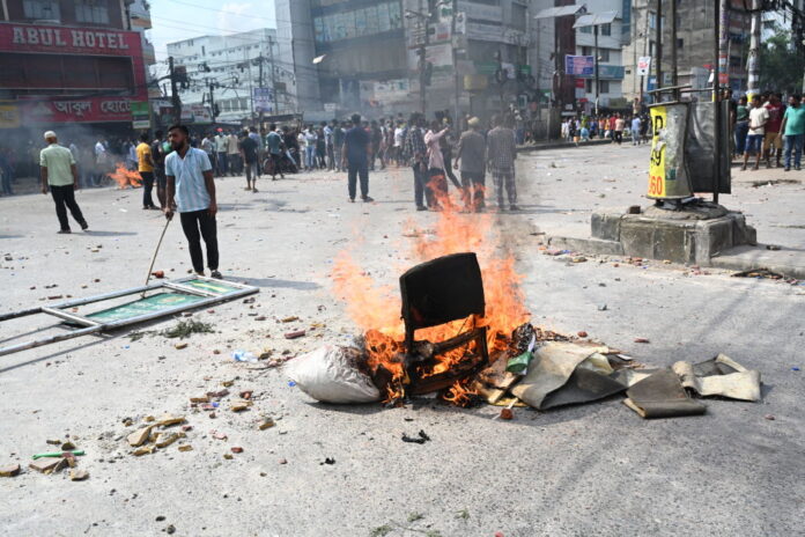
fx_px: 682
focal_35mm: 30
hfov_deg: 61.1
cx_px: 402
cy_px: 268
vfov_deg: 43.0
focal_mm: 30.5
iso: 1000
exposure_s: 1/3200
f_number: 5.6
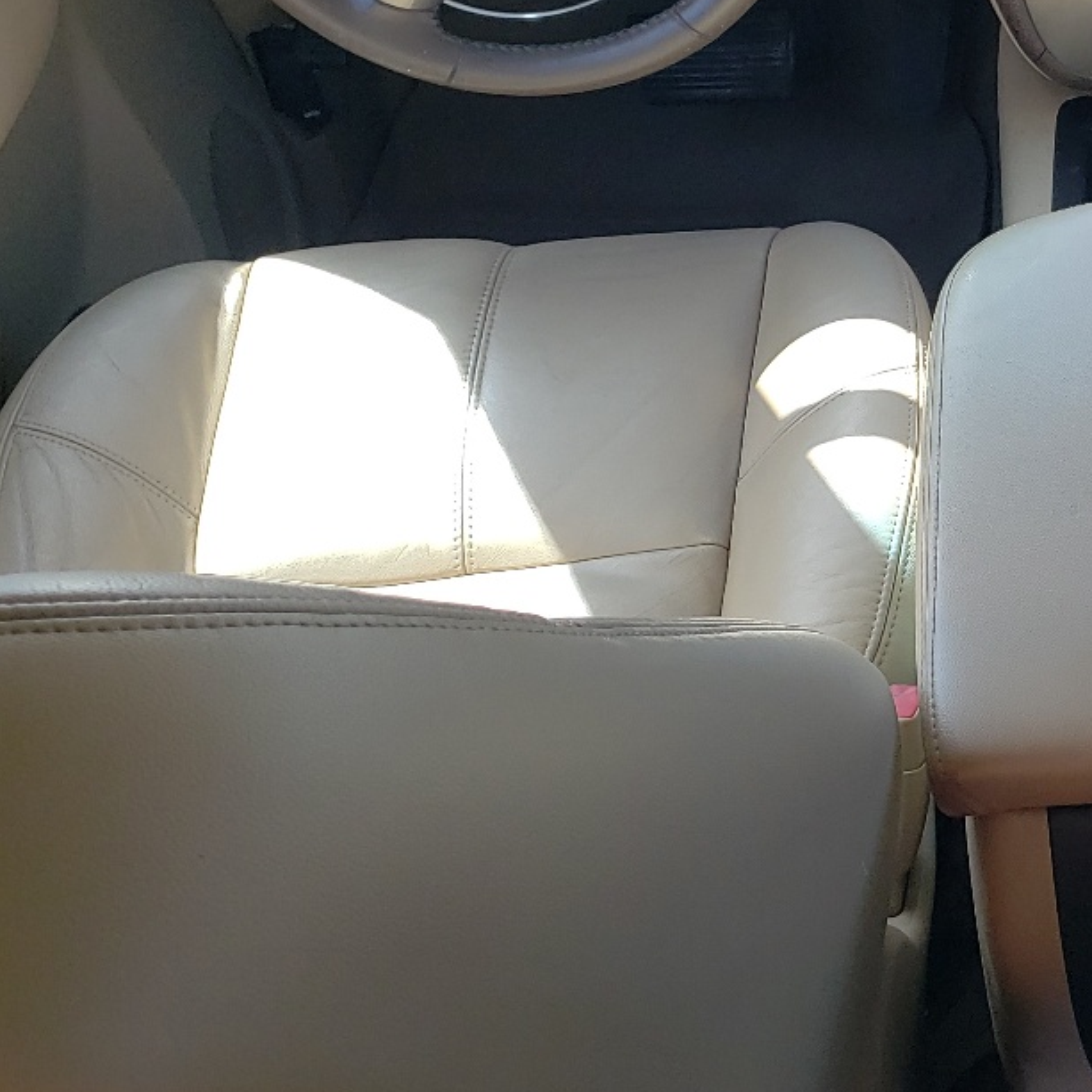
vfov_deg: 28.4
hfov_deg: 26.6
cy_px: 371
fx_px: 2141
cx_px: 1165
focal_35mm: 60
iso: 50
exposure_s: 1/385
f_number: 1.5
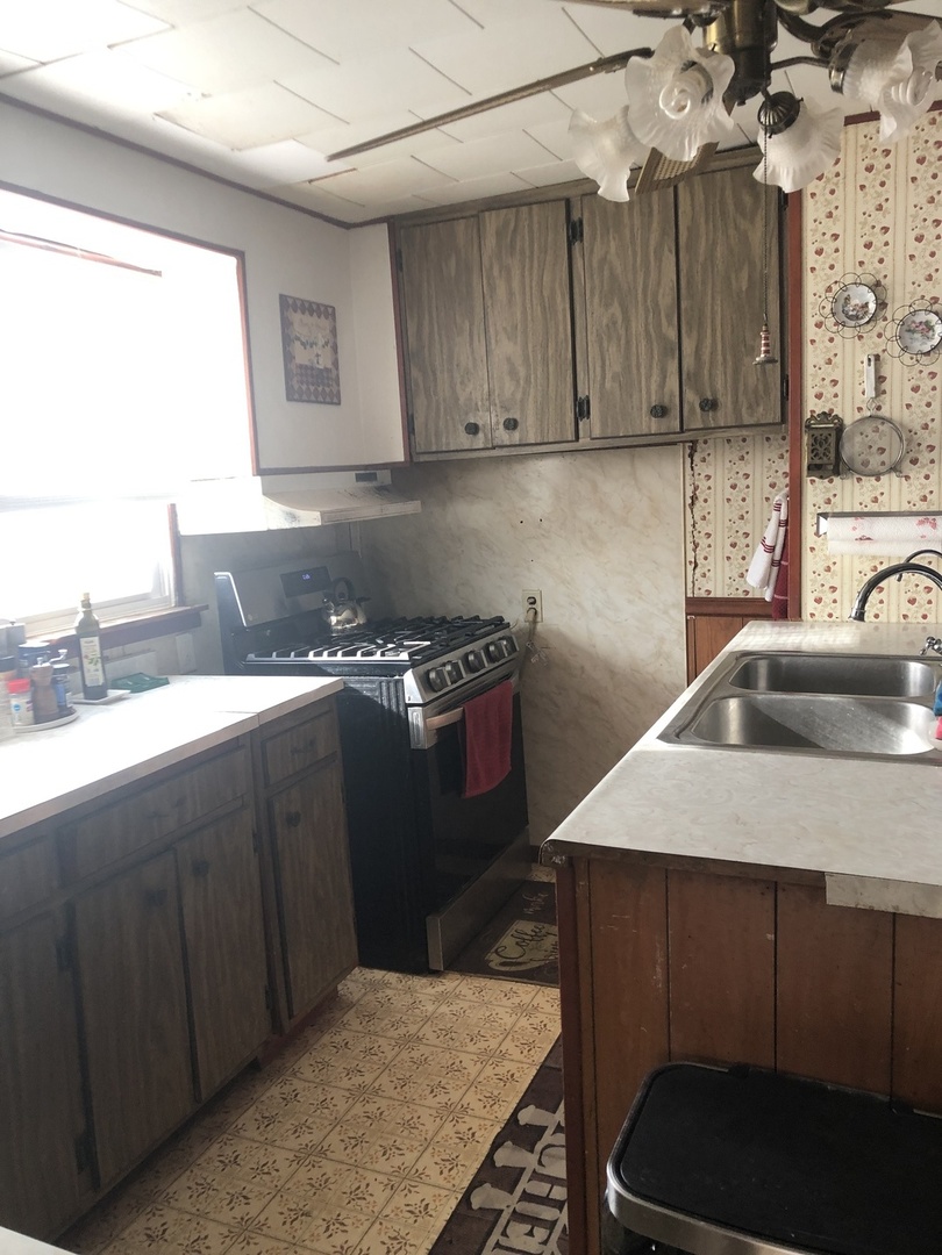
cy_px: 628
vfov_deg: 63.4
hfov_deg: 49.7
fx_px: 1016
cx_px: 471
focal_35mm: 28
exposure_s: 1/24
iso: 40
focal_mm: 3.99
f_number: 1.8
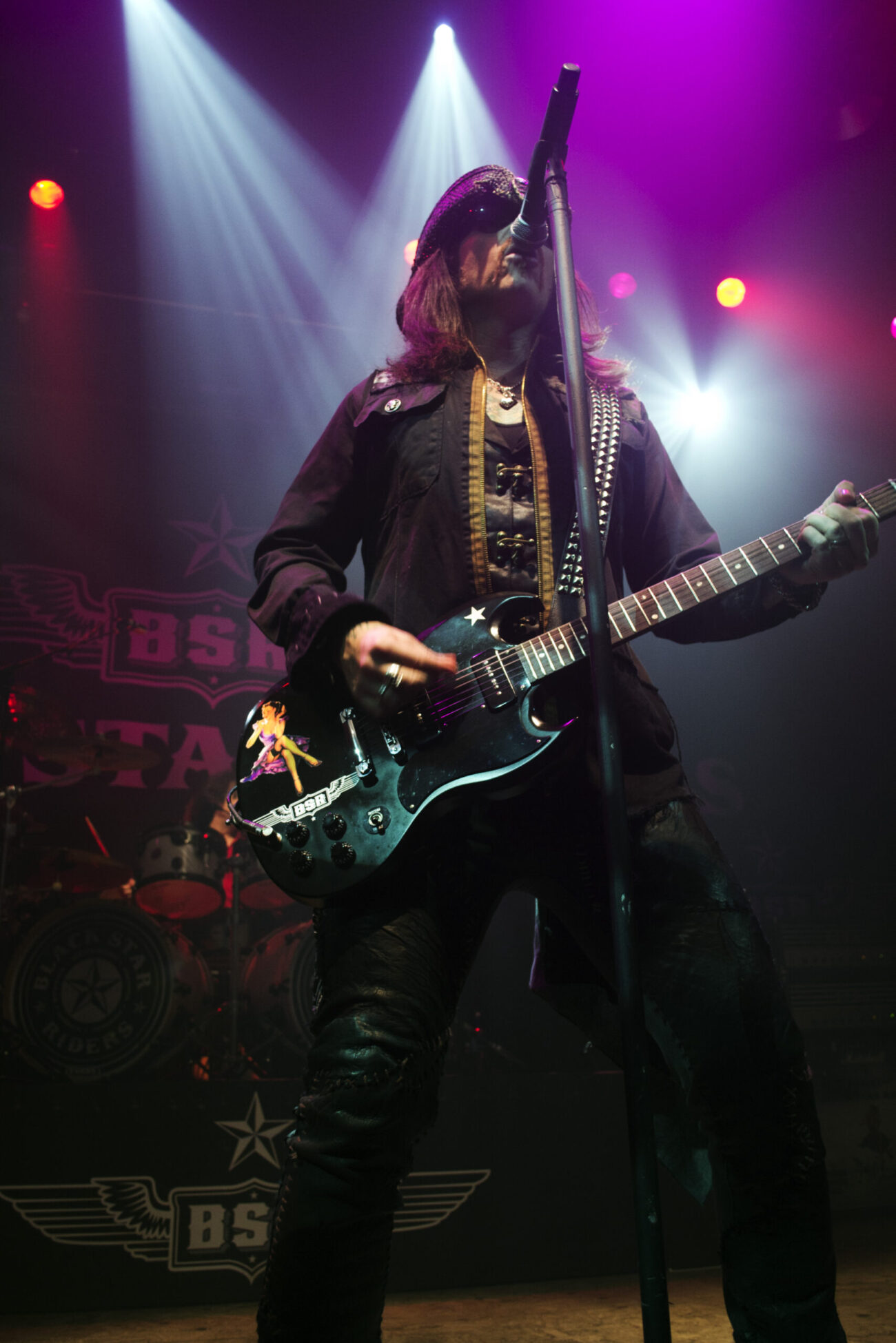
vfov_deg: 61.9
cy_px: 672
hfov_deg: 43.6
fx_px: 1120
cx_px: 448
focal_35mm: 30
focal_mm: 20
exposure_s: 1/125
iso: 800
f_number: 3.8
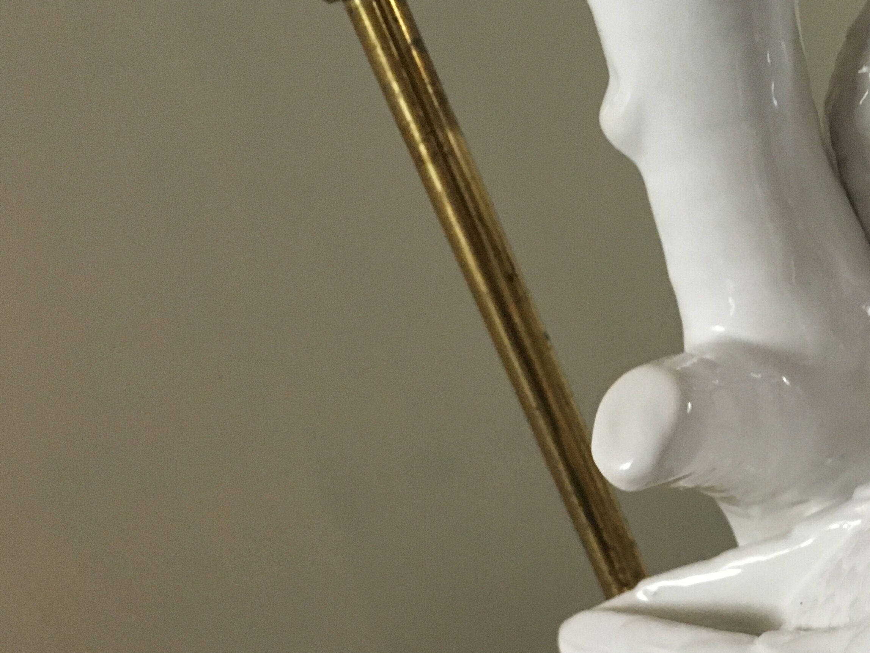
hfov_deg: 35.8
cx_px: 740
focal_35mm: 51
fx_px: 1282
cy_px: 515
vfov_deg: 28.0
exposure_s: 1/25
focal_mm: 4.15
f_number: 2.2
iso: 200
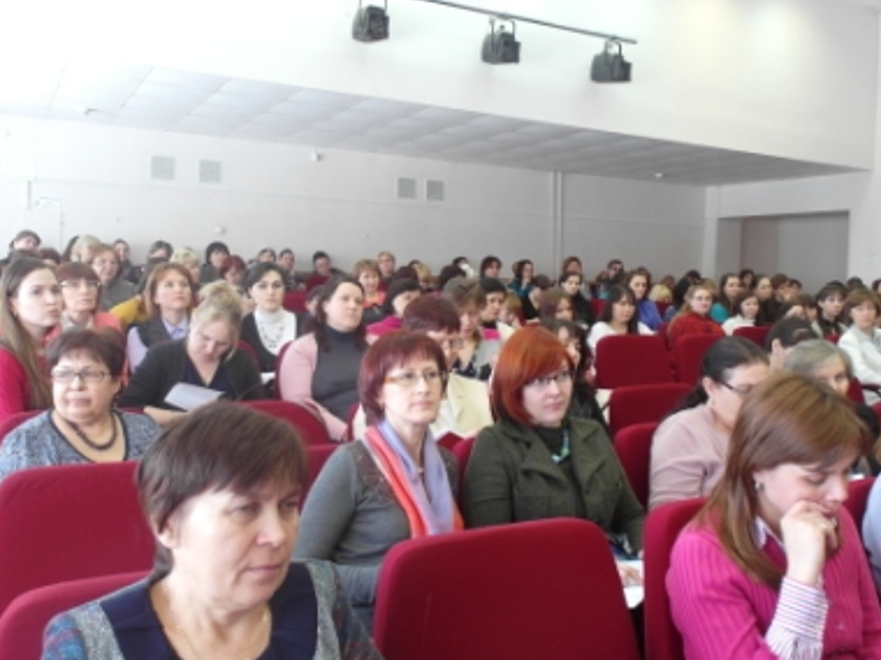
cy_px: 327
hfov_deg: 55.1
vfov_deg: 42.9
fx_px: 840
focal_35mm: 33
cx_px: 512
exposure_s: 1/45
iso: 200
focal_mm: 6.1
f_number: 2.6
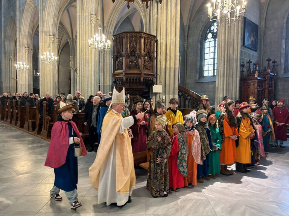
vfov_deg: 53.1
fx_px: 217
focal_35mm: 26
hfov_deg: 67.3
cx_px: 144
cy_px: 108
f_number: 1.5
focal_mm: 5.7
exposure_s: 1/50
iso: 500
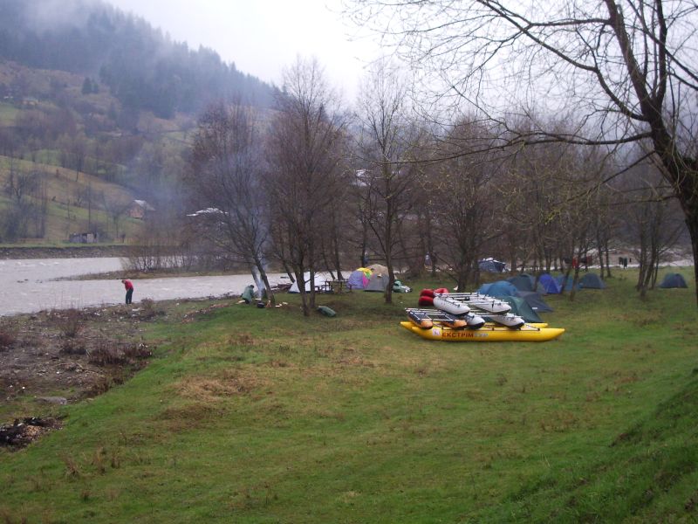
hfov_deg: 38.2
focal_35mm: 50
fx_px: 1008
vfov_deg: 29.1
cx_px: 349
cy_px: 262
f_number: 3.1
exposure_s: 1/50
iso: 200
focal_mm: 8.2
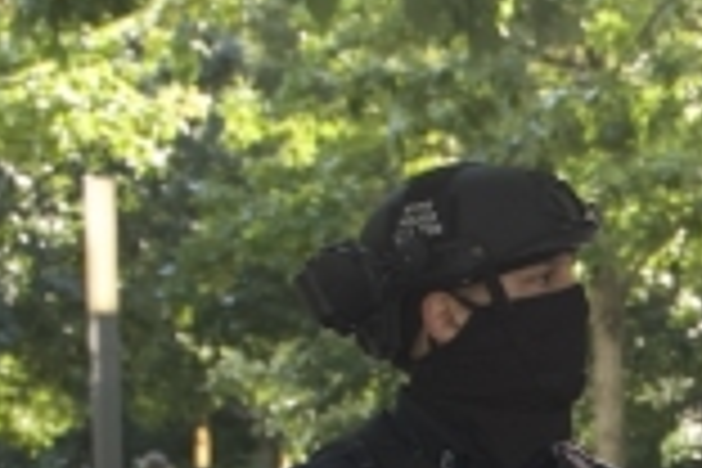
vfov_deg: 7.4
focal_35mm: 181
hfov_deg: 10.8
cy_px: 783
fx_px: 3529
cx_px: 1186
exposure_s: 1/500
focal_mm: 31
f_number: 5
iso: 800
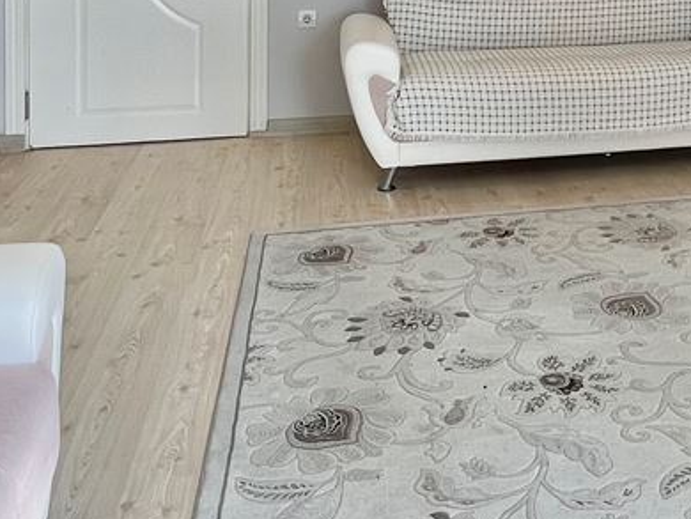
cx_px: 588
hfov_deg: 37.6
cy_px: -131
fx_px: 959
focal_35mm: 48
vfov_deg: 26.4
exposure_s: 1/149
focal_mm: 1.57
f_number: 1.8
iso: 32
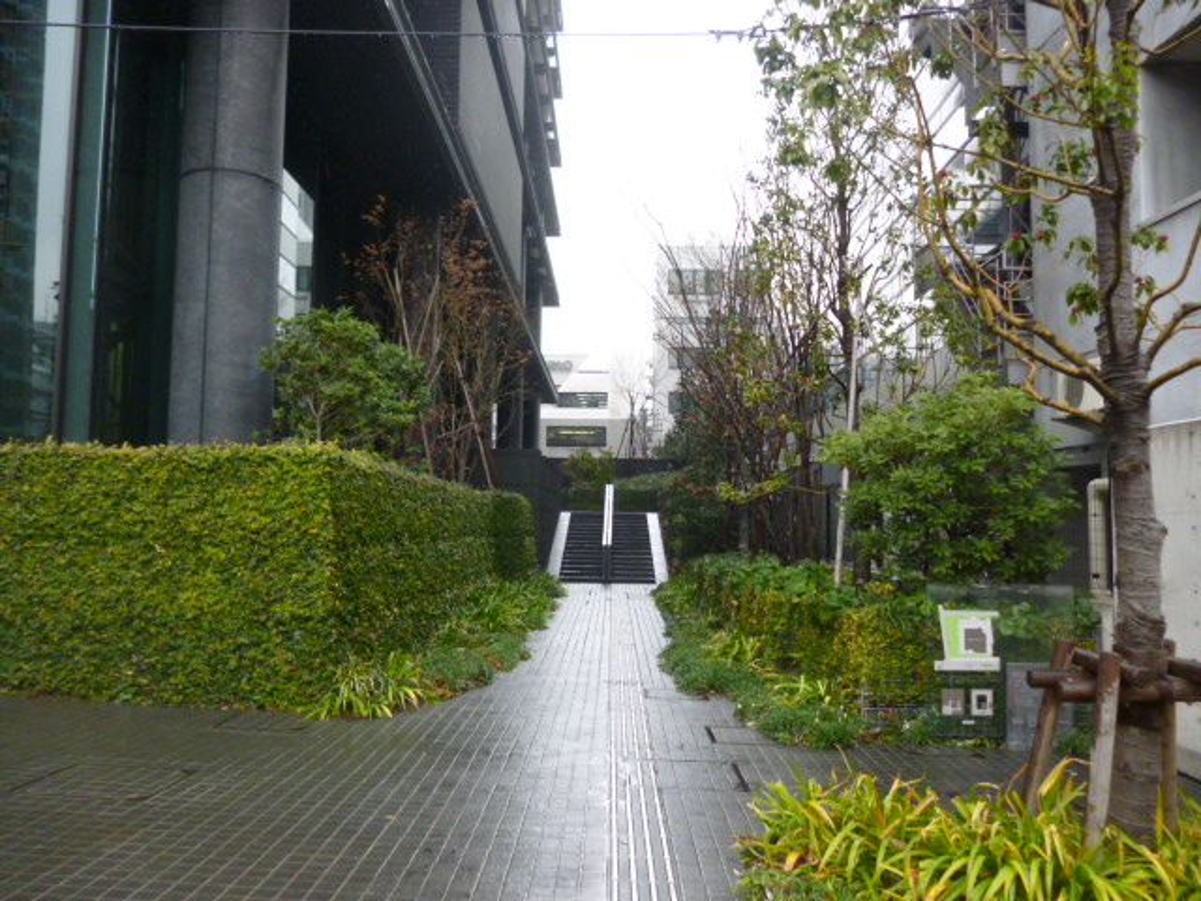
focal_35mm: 28
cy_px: 450
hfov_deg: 63.4
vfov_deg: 49.7
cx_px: 600
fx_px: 971
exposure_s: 1/125
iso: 400
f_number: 3.1
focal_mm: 5
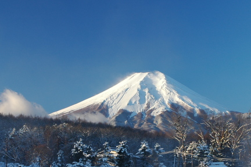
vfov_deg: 17.9
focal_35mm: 75
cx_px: 130
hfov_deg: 27.0
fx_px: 522
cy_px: 145
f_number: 10
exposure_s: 1/30
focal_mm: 27
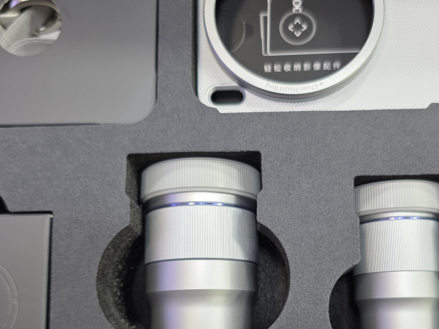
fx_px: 558
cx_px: 245
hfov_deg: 42.9
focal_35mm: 44
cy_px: 241
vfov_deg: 32.3
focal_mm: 6.3
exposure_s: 1/100
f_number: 1.7
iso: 50
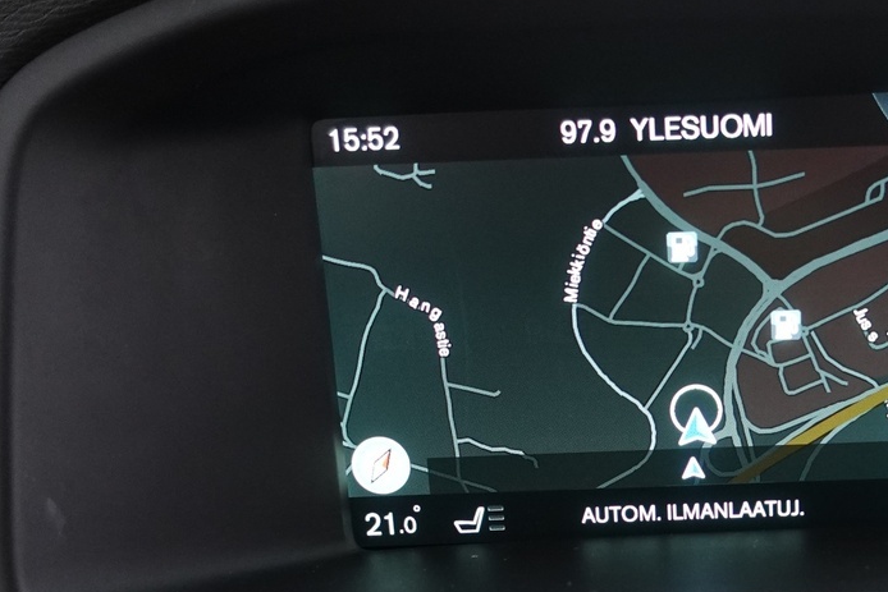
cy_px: 554
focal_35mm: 56
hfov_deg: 34.6
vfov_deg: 23.4
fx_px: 1382
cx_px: 706
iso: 640
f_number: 1.8
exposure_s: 1/30
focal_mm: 9.4
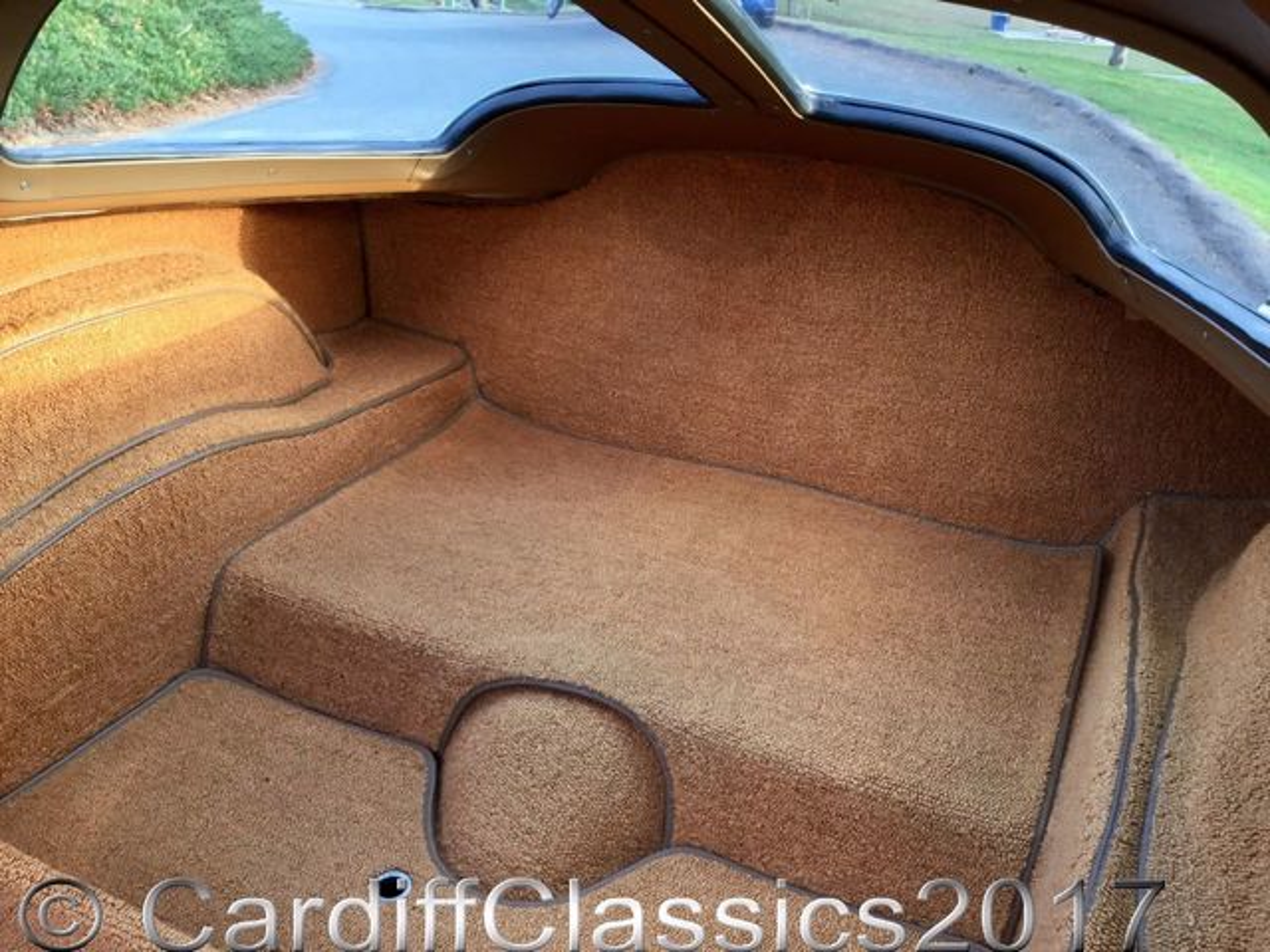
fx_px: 1137
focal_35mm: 31
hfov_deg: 58.4
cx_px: 635
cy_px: 476
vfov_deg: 45.4
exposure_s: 1/40
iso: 25
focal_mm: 3.3
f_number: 2.4
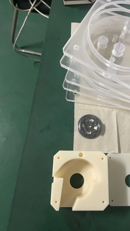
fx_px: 178
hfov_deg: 39.9
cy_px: 114
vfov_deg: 66.1
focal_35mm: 29
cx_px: 82
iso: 500
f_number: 1.6
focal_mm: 4.2
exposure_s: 1/25
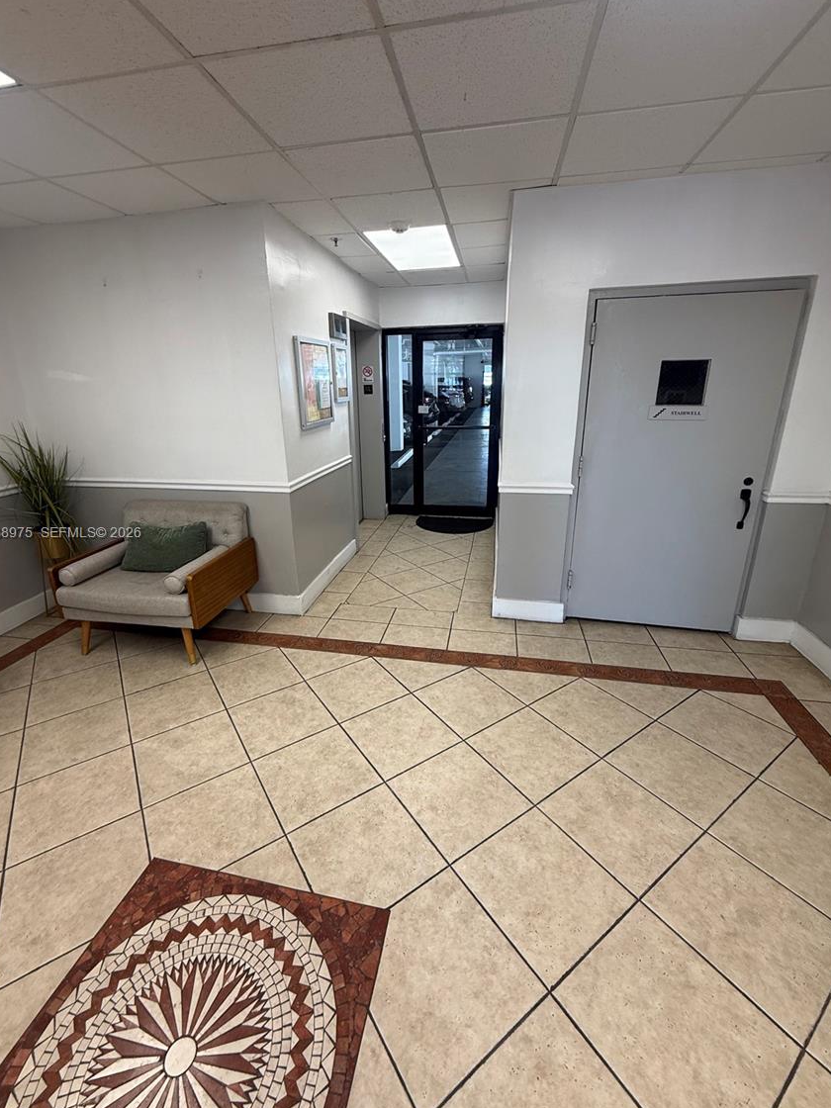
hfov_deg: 81.7
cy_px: 534
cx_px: 404
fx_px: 480
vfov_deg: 98.1
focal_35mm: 15
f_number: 2.2
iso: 100
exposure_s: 1/120
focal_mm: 2.22
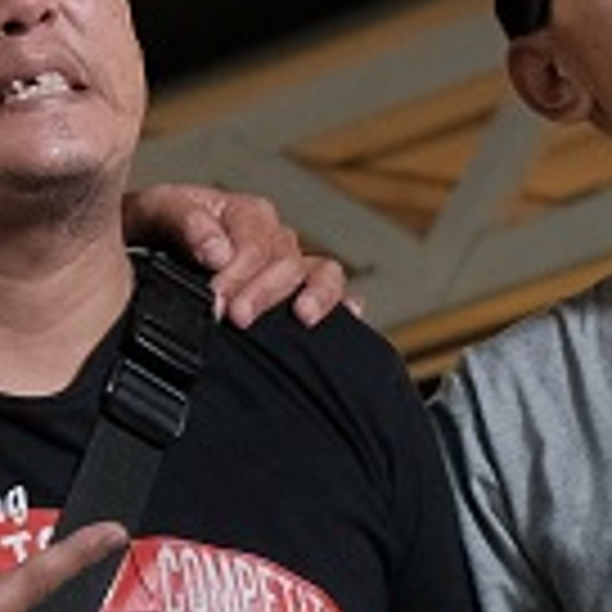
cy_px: 140
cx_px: -720
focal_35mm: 297
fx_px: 5941
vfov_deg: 5.9
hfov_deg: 5.7
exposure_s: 1/100
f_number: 3.2
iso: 2000
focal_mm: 35
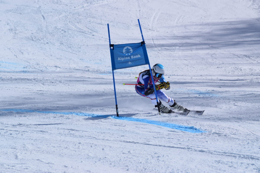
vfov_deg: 5.2
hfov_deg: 7.8
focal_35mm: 262
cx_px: 130
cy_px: 86
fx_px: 1896
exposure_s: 1/1250
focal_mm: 175
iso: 200
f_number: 9
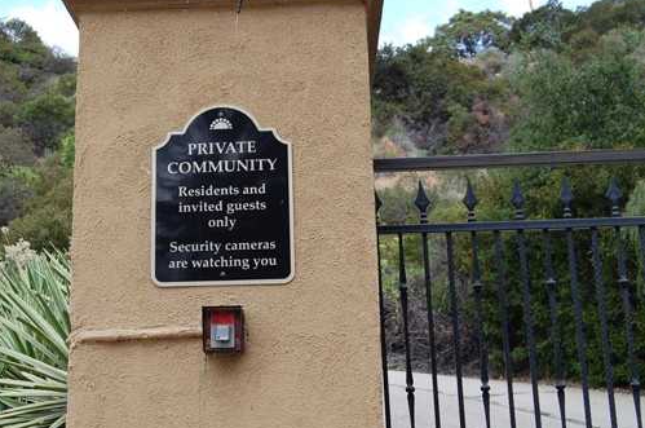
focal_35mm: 50
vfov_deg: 26.8
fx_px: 894
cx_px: 240
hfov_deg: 39.4
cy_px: 265
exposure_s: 1/200
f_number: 7.1
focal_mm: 26
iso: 200
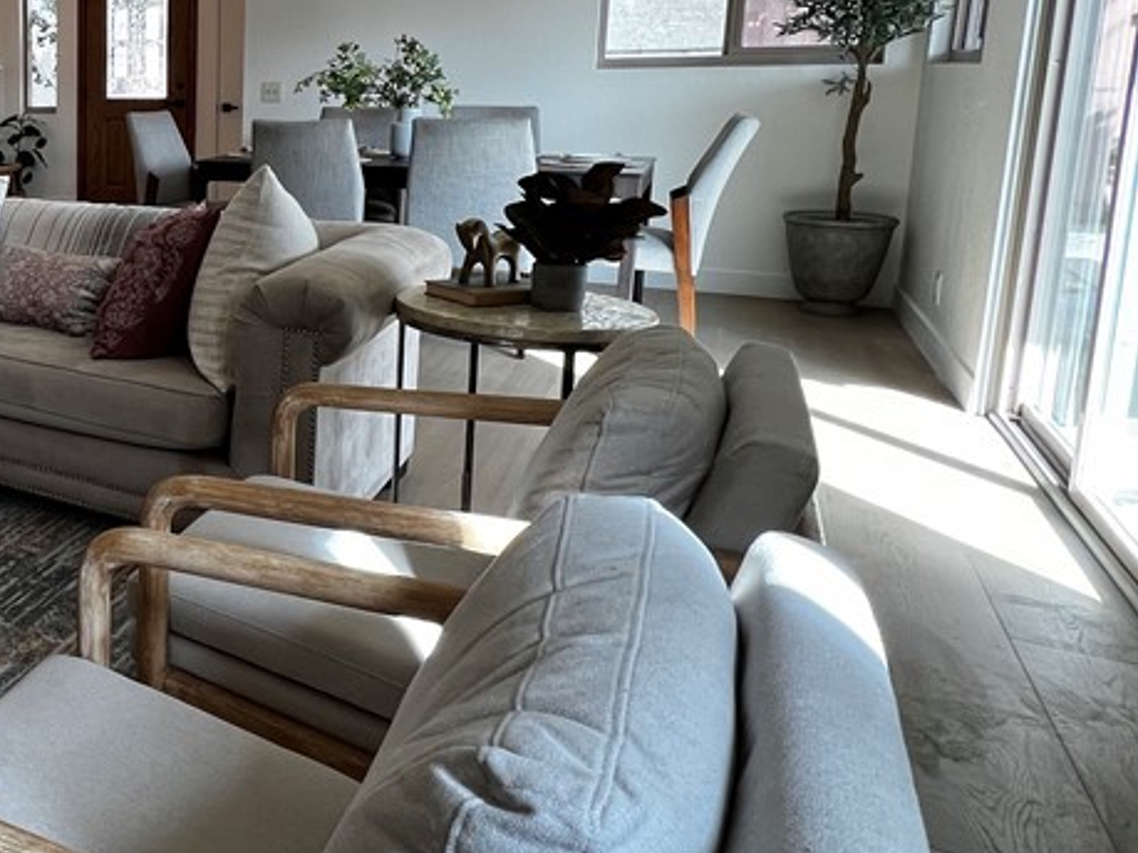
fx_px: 953
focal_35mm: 29
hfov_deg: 47.5
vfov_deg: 46.7
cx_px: -72
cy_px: 228
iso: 100
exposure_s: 1/120
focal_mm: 1.57
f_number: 1.8
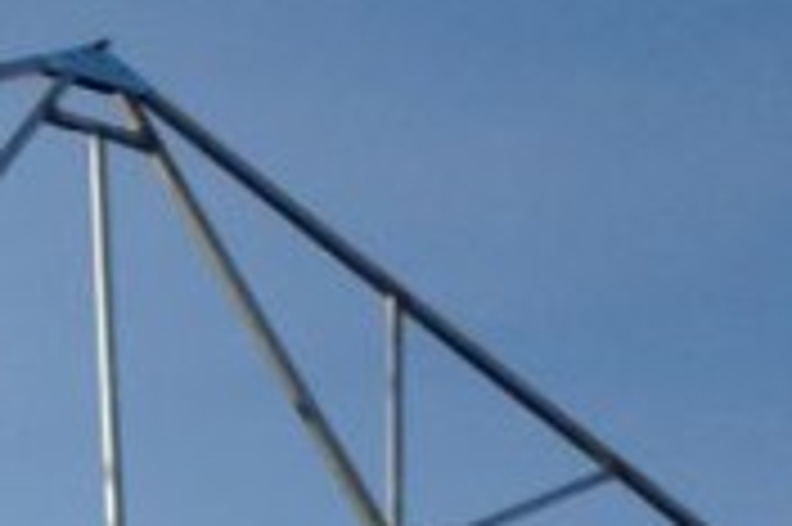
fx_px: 3297
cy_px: -31
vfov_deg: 9.1
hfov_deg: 13.3
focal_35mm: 150
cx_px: -216
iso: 50
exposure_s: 1/1355
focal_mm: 4.12
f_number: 2.4
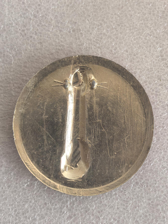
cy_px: 112
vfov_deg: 26.3
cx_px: 84
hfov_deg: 19.9
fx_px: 479
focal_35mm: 74
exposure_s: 1/300
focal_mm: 5.75
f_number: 2
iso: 200
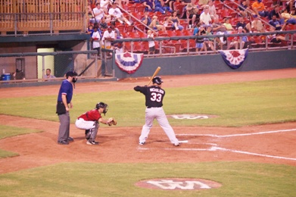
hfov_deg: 12.0
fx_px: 1413
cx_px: 139
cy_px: 109
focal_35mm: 172
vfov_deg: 8.0
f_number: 4.8
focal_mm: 100
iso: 1400
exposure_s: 1/60
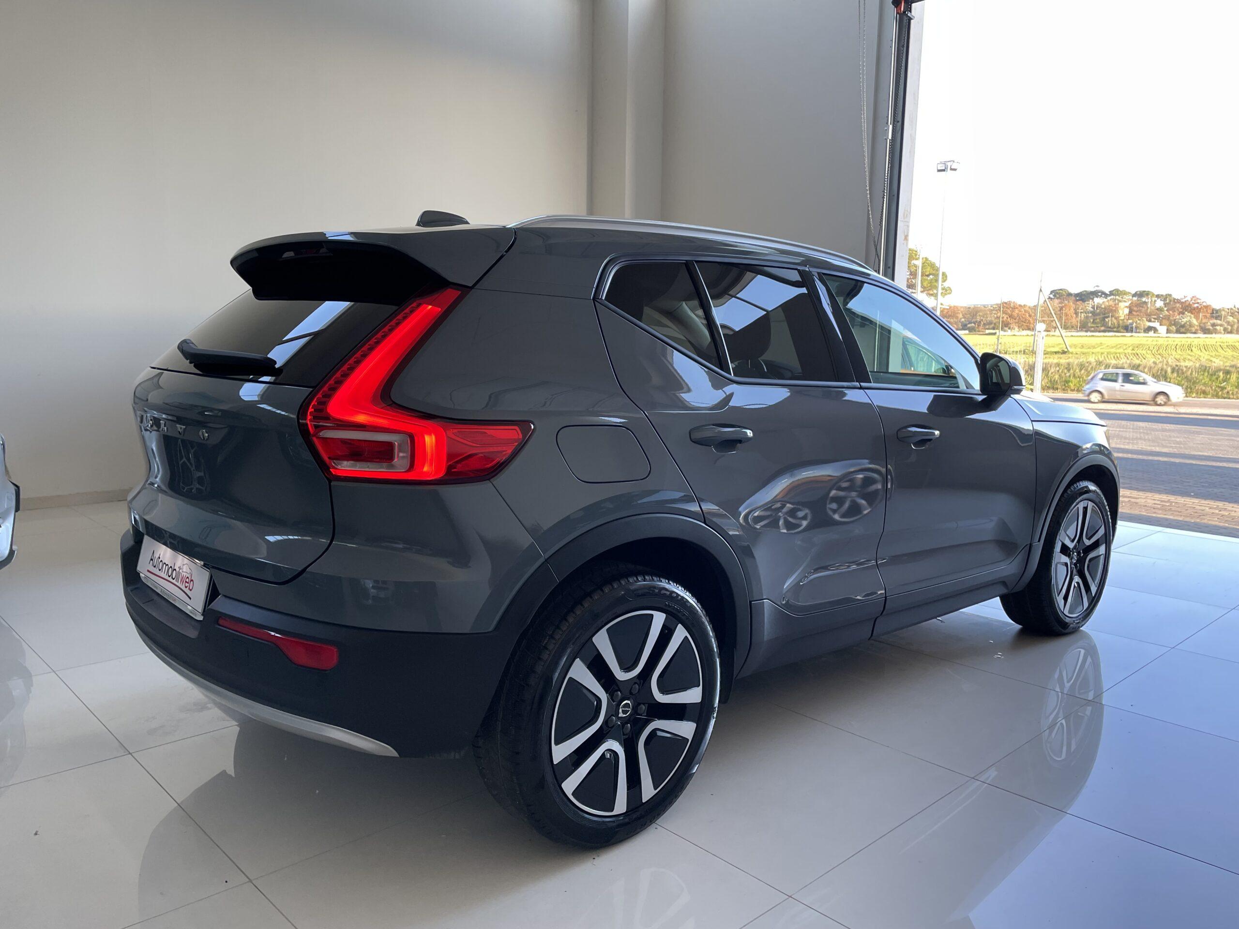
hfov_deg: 67.3
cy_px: 464
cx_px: 620
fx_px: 931
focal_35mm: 26
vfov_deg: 53.1
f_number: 1.6
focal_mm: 4.2
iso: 80
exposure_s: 1/121
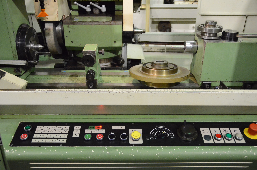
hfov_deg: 53.2
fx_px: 256
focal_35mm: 36
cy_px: 85
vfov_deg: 36.7
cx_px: 128
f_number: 3.8
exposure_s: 1/400
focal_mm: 24
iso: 6400
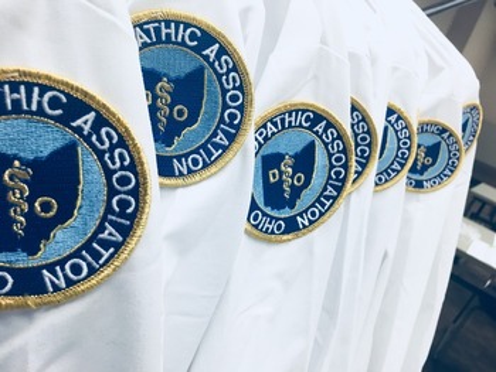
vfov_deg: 48.3
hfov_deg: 61.6
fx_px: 416
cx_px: 248
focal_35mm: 29
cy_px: 186
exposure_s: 1/30
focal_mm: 4.15
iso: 40
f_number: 2.2
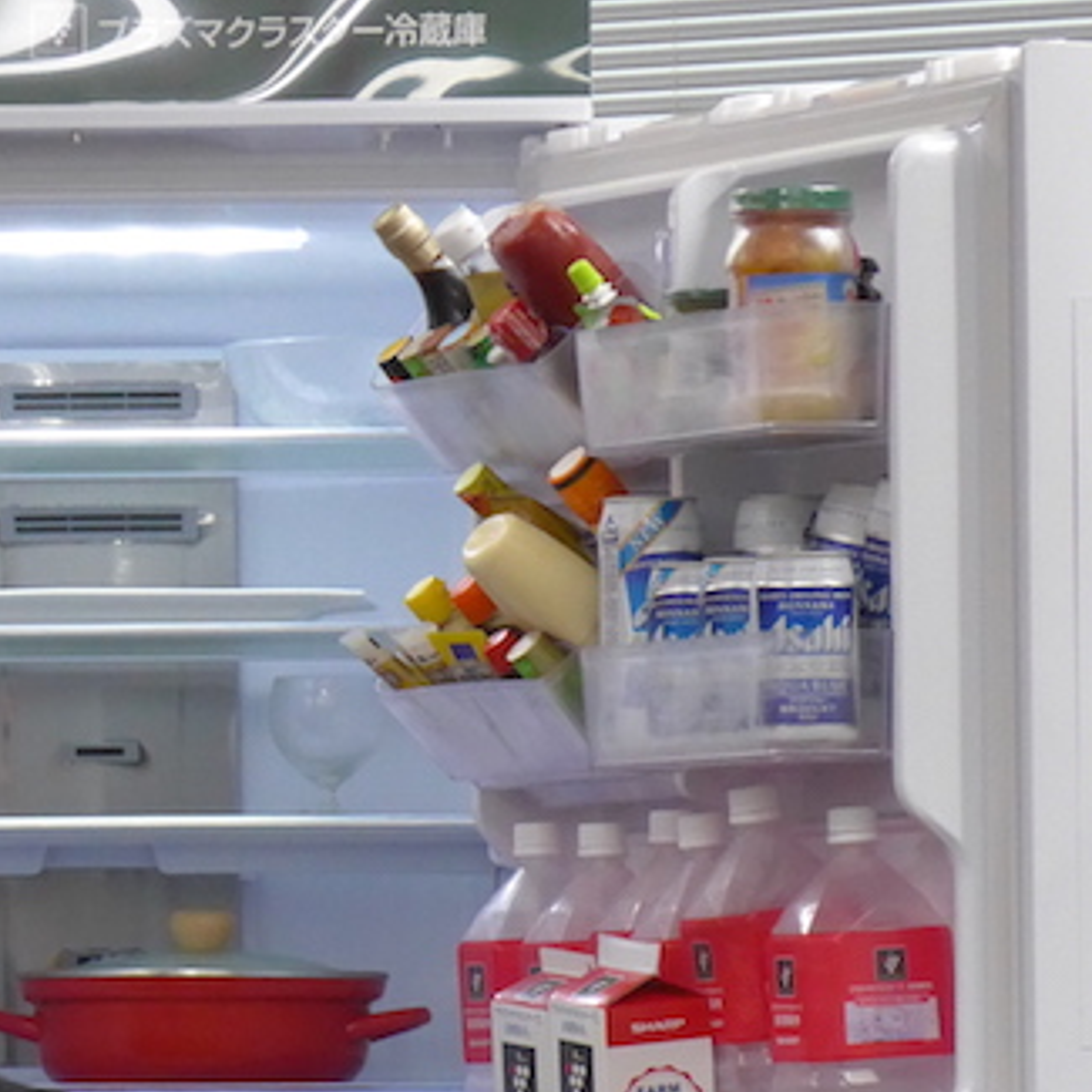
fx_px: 11564
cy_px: 793
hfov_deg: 5.4
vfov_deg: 5.4
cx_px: -60
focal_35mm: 324
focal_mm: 28.9
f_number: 5.5
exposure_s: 1/30
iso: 800
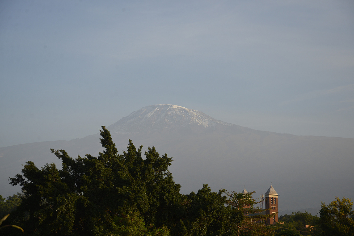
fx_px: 836
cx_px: 177
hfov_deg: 23.9
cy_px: 118
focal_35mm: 85
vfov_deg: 16.1
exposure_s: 1/500
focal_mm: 85
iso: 200
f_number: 5.6
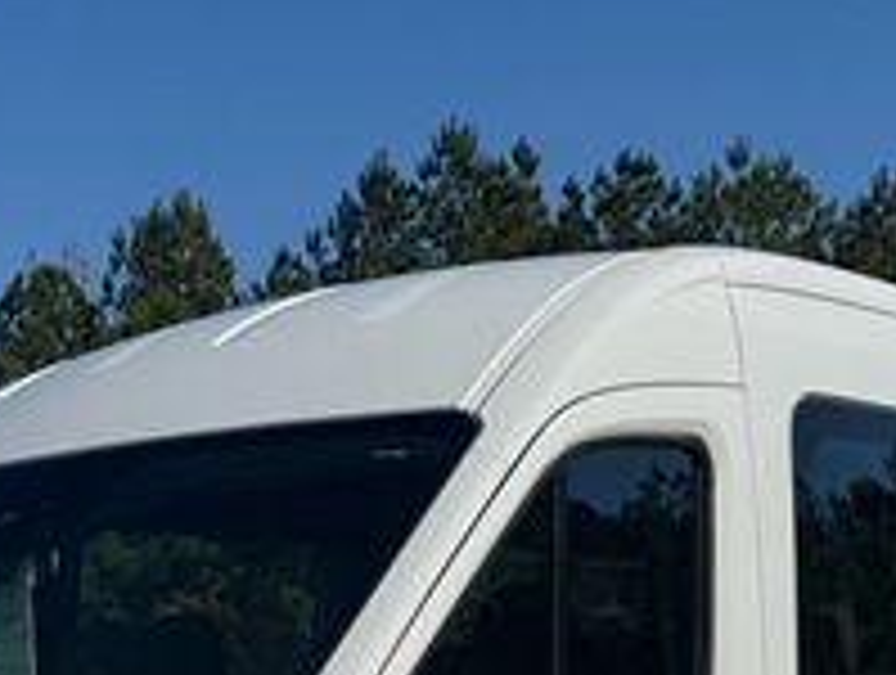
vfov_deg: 17.4
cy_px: 999
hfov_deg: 24.8
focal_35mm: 77
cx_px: 149
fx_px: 1997
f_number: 1.78
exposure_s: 1/12346
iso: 80
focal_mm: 6.76
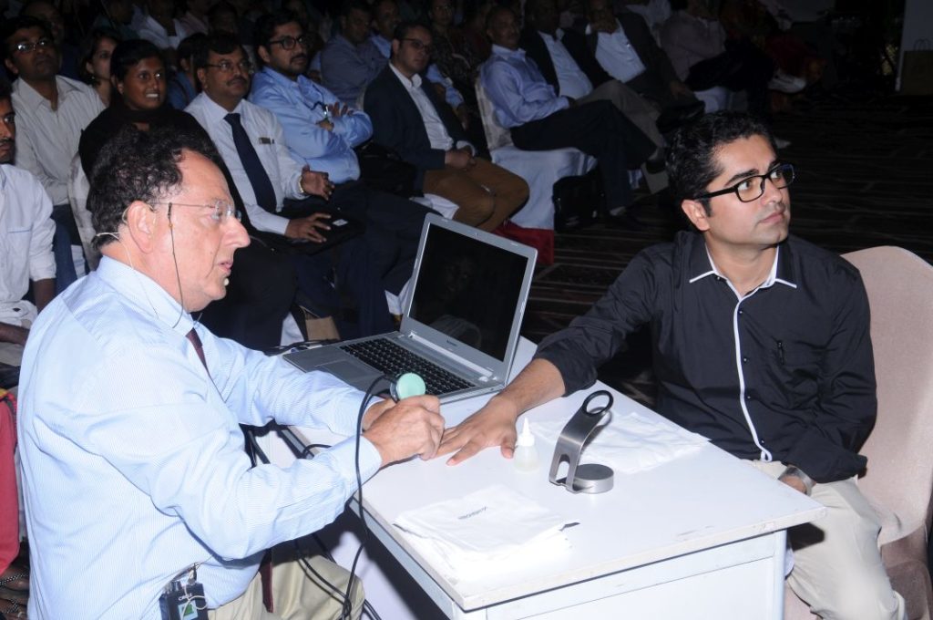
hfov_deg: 41.2
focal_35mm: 48
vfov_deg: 28.0
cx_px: 466
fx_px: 1242
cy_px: 310
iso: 250
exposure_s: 1/125
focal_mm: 32
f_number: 7.1
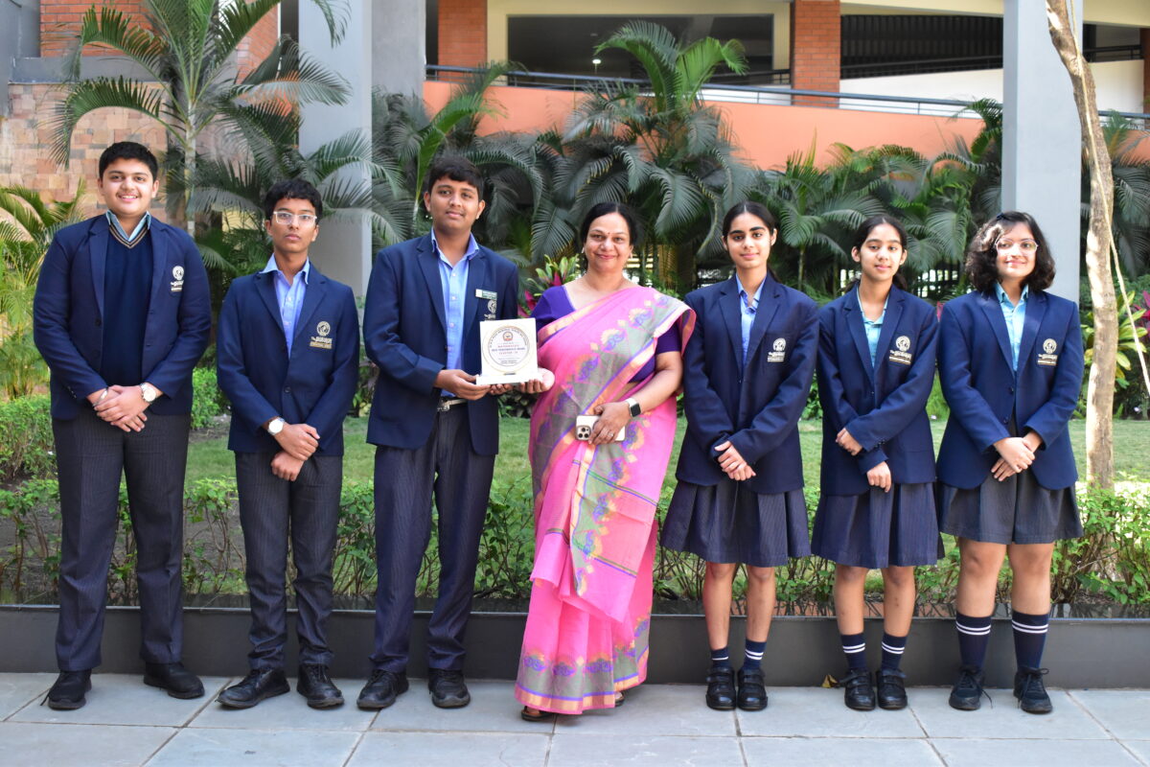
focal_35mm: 46
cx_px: 575
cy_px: 384
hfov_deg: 42.3
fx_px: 1485
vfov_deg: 28.9
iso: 1600
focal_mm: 31
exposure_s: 1/320
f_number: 5
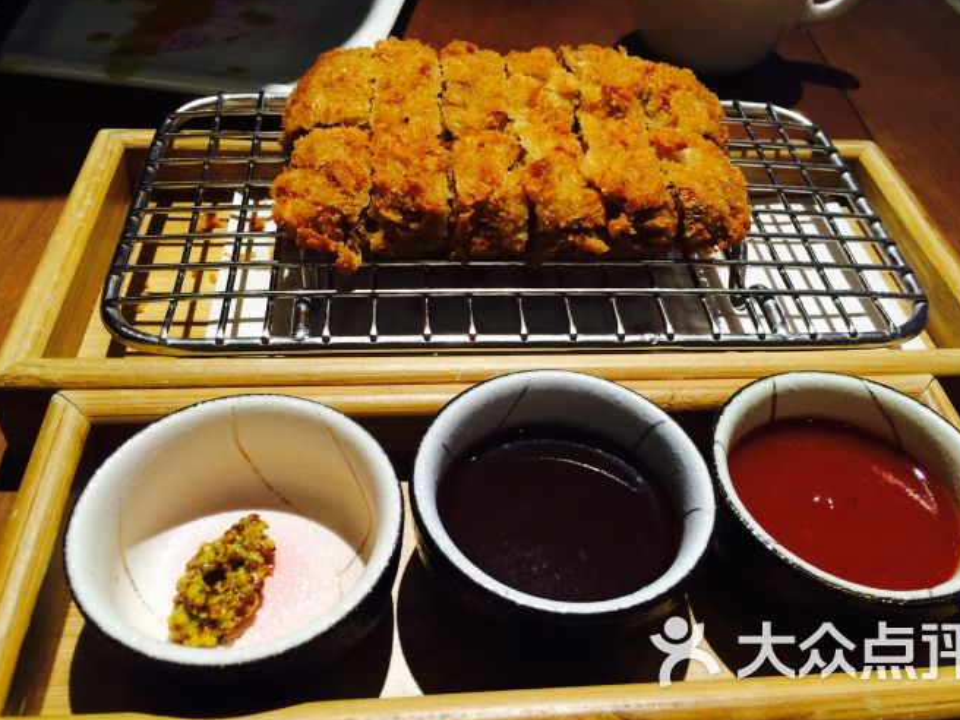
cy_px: 343
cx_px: 505
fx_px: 887
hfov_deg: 56.8
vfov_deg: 44.1
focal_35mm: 32
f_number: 2.2
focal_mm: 4.12
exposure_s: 1/30
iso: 64
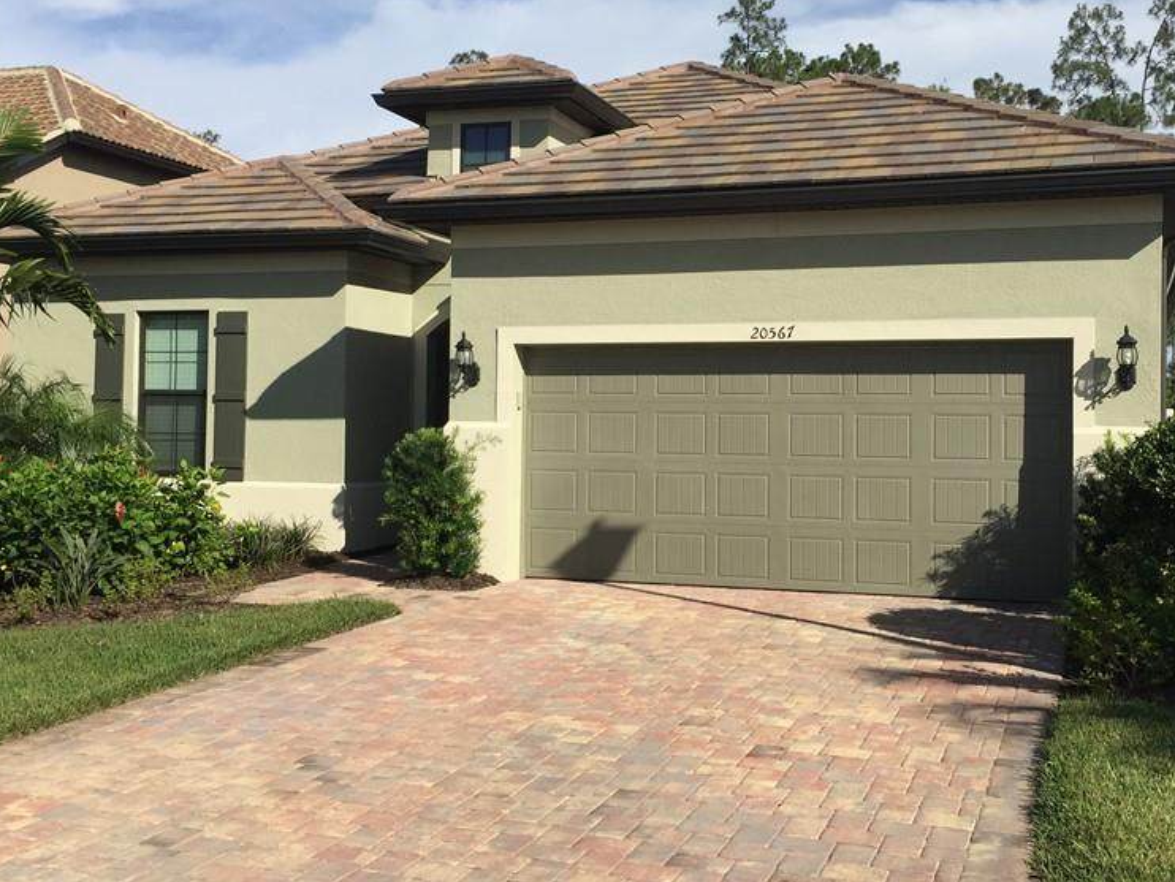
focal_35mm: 40
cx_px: 646
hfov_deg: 46.7
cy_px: 402
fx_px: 1358
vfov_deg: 36.0
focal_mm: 4.15
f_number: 2.2
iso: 32
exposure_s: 1/2825
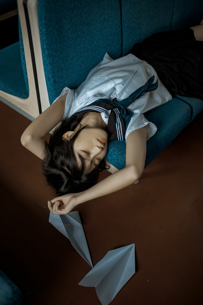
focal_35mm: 35
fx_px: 296
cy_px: 152
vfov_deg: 54.4
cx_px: 102
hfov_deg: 37.9
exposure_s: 1/160
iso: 1250
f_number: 1.8
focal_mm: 35
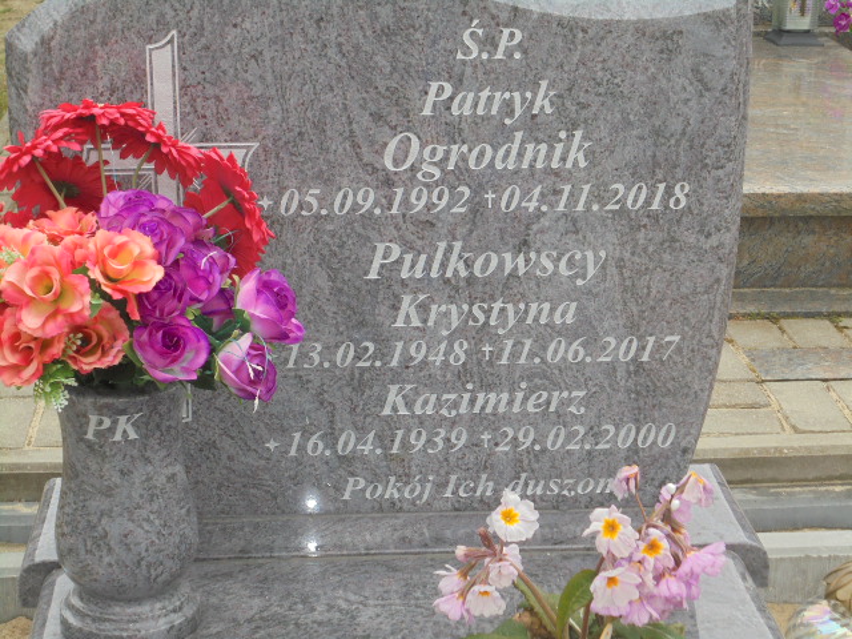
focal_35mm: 73
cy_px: 320
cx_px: 426
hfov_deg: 26.7
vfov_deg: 20.2
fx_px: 1797
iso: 100
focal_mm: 13.1
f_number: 6.1
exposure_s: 1/30
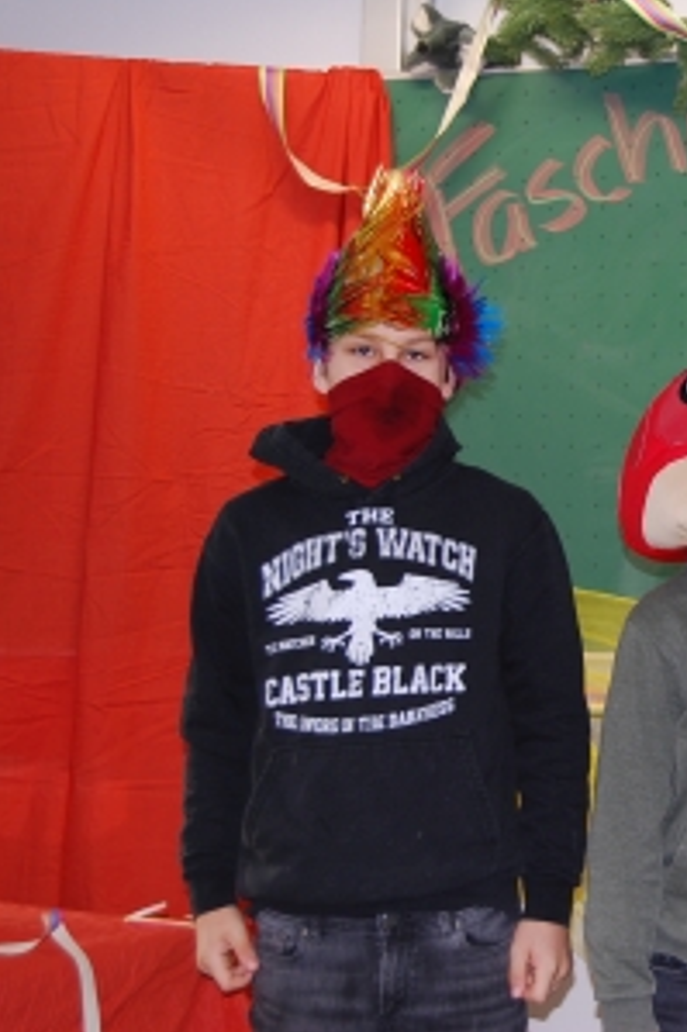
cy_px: 516
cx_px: 766
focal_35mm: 86
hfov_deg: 15.4
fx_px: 2464
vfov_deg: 23.7
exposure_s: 1/60
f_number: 4.8
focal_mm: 38
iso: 200
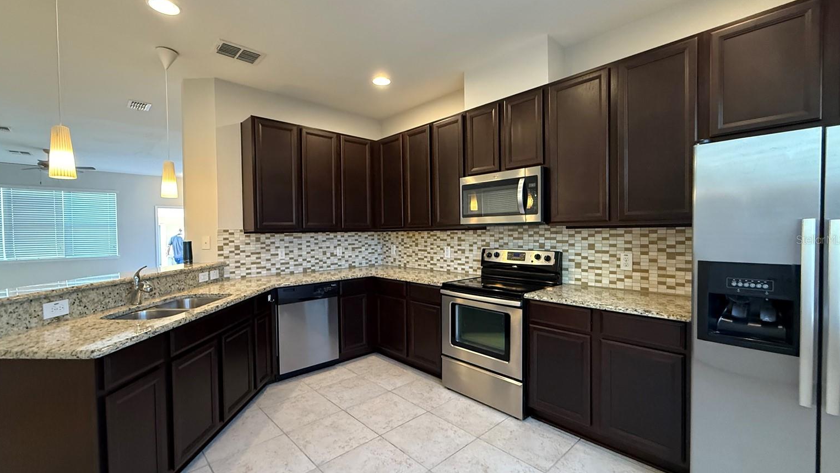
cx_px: 408
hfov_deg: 99.3
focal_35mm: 16
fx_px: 356
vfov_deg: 67.1
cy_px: 239
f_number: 2.2
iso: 640
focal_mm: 2.22
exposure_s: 1/60
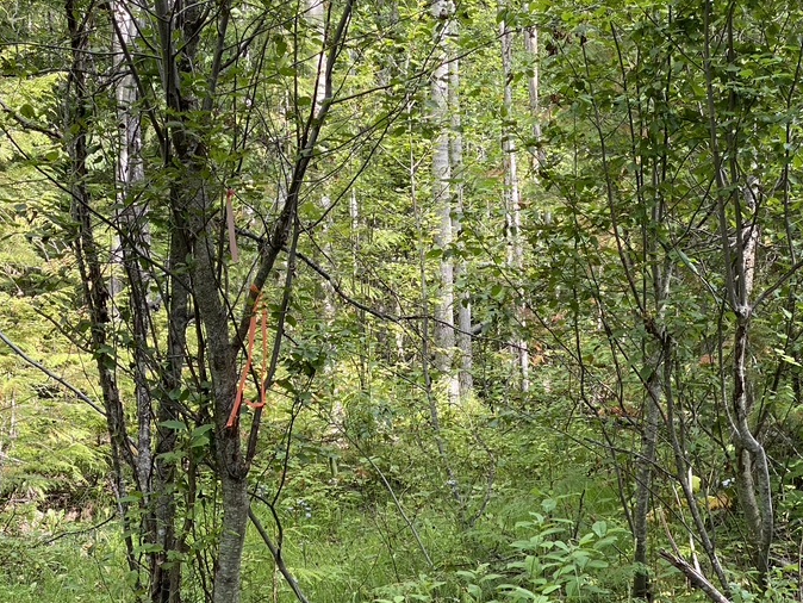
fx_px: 1833
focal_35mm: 79
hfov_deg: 24.7
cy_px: 415
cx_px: 454
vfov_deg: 18.6
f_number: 2
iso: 40
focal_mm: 6
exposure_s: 1/122
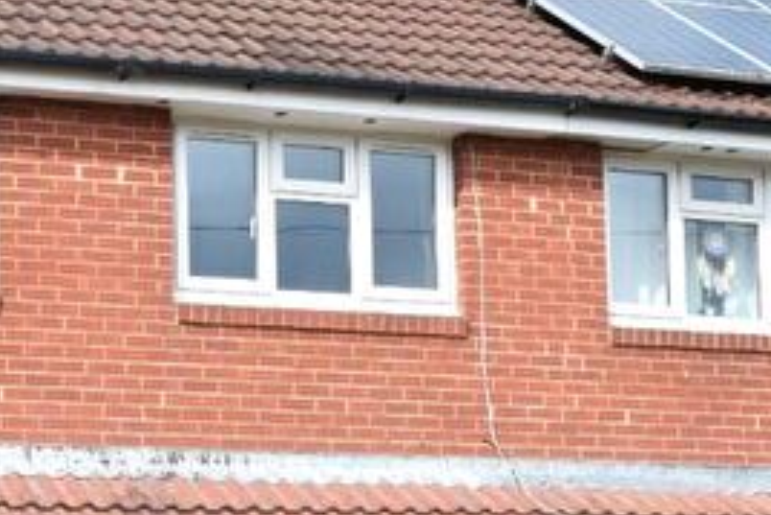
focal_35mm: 94
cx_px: -58
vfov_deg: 14.4
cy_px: 502
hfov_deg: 20.7
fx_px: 2014
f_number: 18
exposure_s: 1/250
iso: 800
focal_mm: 24
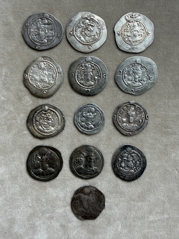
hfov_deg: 56.8
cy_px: 120
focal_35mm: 24
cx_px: 90
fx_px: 165
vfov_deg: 71.6
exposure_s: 1/121
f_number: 2.2
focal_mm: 2.22
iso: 125
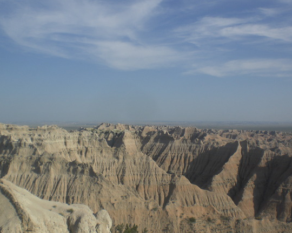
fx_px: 380
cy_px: 113
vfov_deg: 34.1
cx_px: 144
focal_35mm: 44
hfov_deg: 42.0
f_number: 4.4
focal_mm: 6.3
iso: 50
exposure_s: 1/500
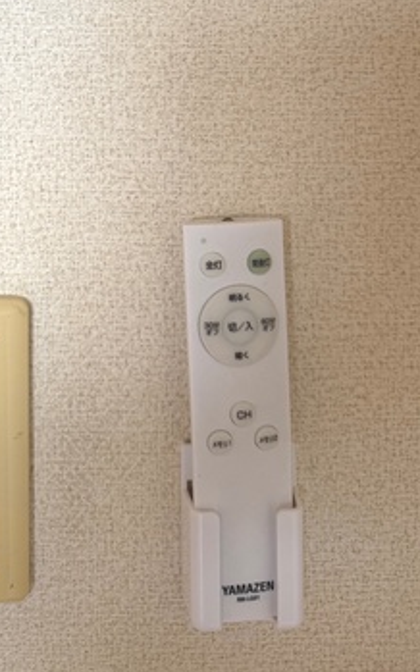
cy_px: 21
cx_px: 65
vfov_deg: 36.2
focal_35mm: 51
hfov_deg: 24.8
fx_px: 934
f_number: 1.78
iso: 160
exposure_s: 1/121
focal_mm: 6.76
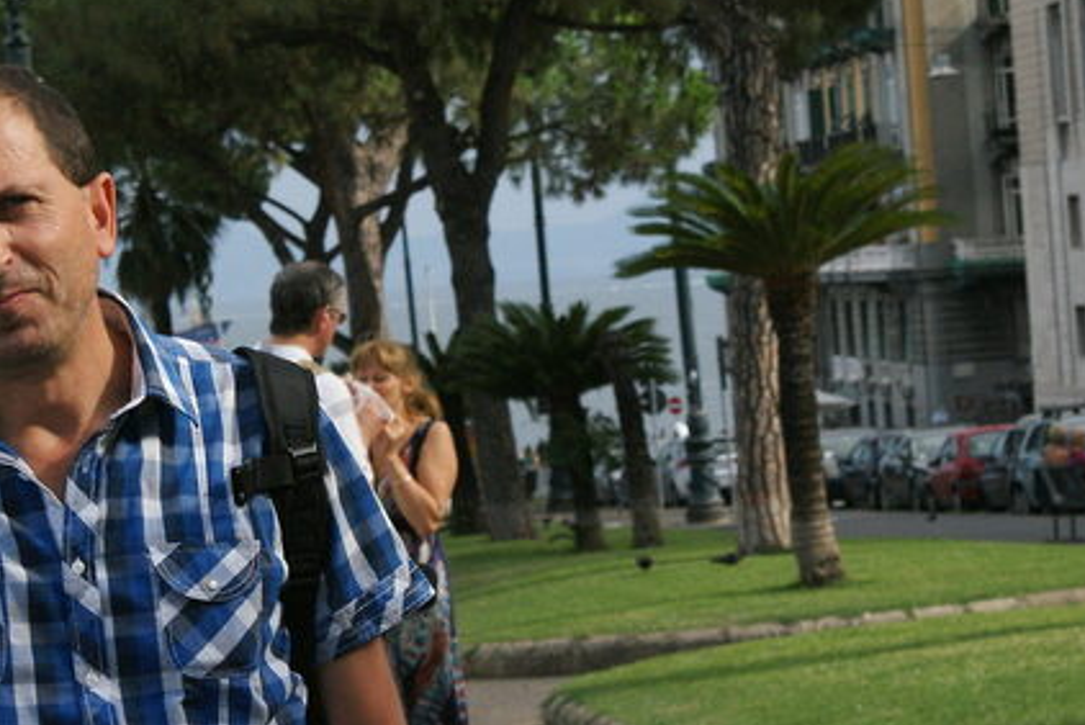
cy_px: 294
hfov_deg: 16.0
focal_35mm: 128
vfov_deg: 10.7
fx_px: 3860
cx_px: 357
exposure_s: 1/800
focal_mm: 60
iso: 800
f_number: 9
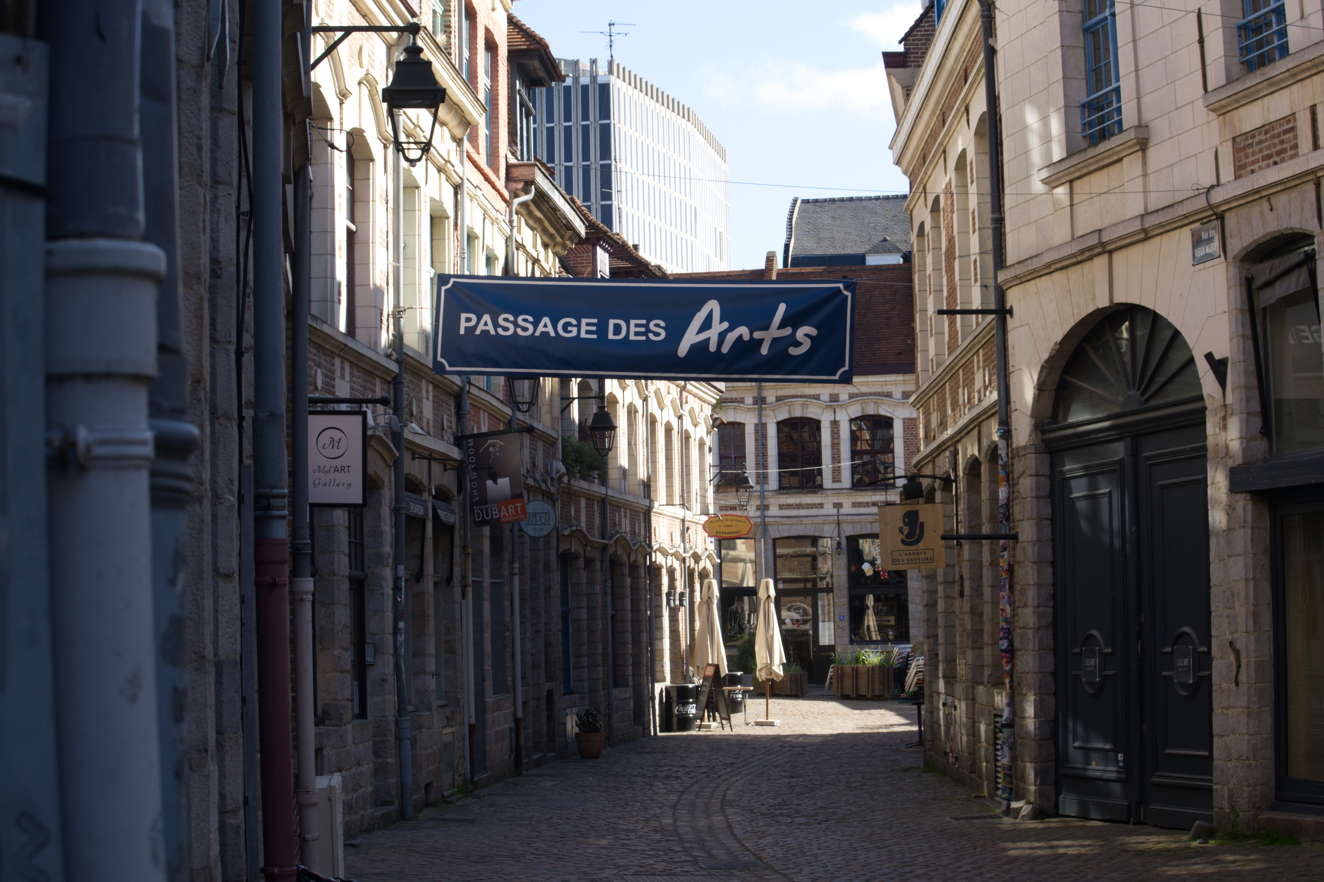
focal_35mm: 60
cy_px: 441
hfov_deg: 33.4
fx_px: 2206
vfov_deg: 22.6
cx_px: 662
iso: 100
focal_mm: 40
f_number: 8
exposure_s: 1/200
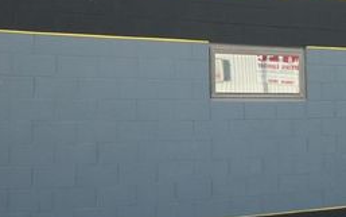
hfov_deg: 31.0
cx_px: 151
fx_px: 623
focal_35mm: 66
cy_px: 38
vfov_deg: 19.5
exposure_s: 1/250
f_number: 2.9
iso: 80
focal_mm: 5.7
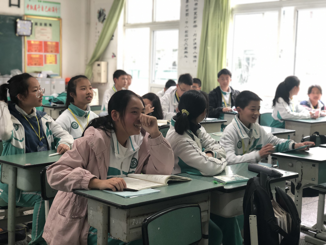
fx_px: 490
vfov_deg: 28.0
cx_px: 163
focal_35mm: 52
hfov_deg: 36.8
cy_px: 122
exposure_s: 1/33
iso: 100
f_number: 2.4
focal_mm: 6
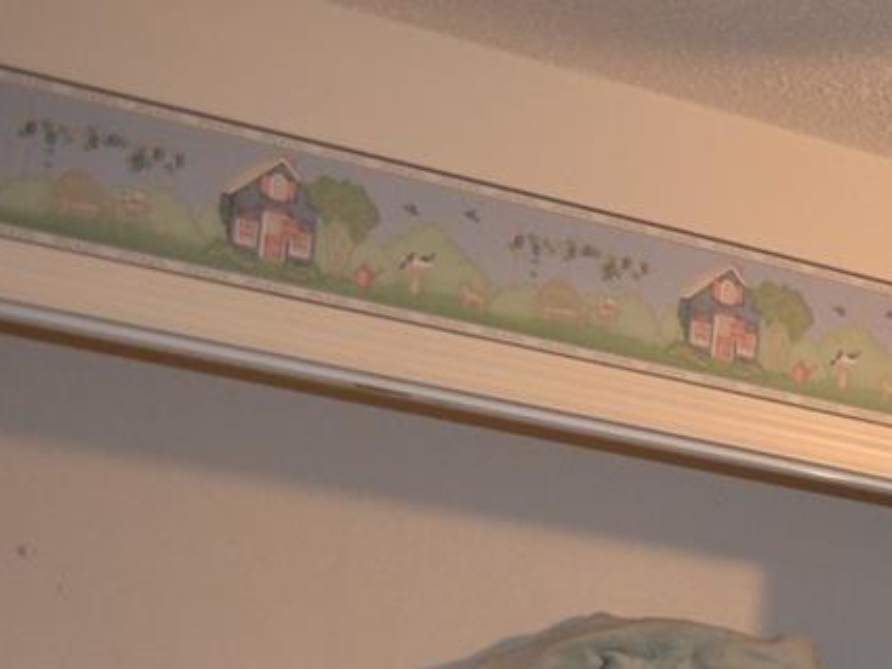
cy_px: 1054
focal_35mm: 98
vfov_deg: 14.0
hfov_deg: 16.4
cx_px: 1654
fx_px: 2525
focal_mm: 18
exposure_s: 1/60
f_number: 3.5
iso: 450
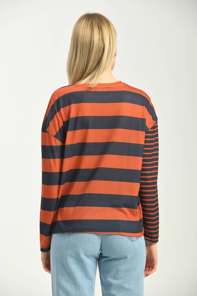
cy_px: 148
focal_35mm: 135
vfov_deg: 15.2
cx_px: 98
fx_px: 1108
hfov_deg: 10.2
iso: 100
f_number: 6.3
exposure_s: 1/160
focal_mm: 135
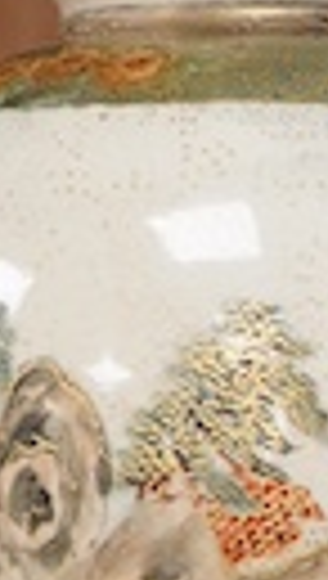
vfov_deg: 6.4
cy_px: 1012
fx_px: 5048
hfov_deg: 3.7
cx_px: 831
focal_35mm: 328
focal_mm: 30
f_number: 8
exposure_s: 1/125
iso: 1250
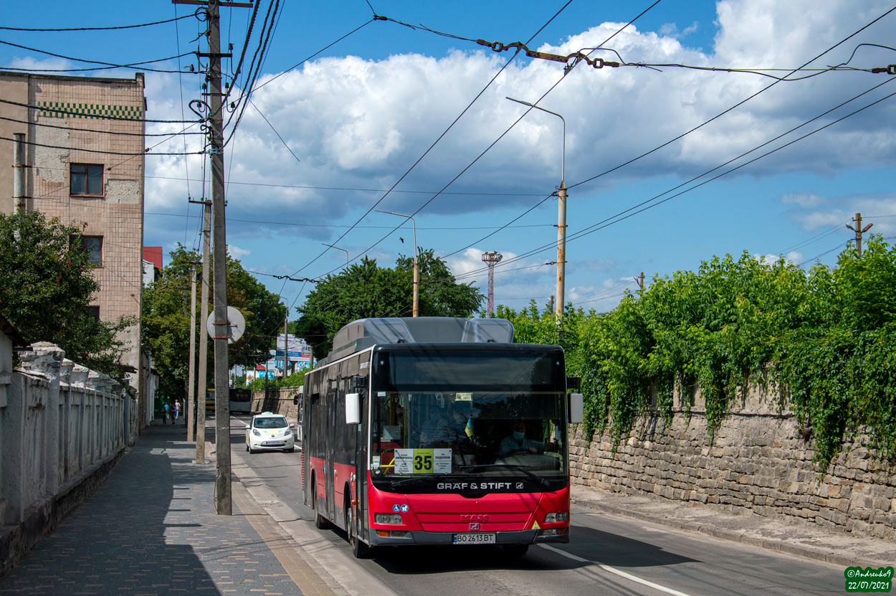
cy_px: 298
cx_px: 448
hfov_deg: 33.4
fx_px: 1492
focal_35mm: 60
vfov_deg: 22.6
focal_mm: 40
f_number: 7.1
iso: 100
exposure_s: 1/1600
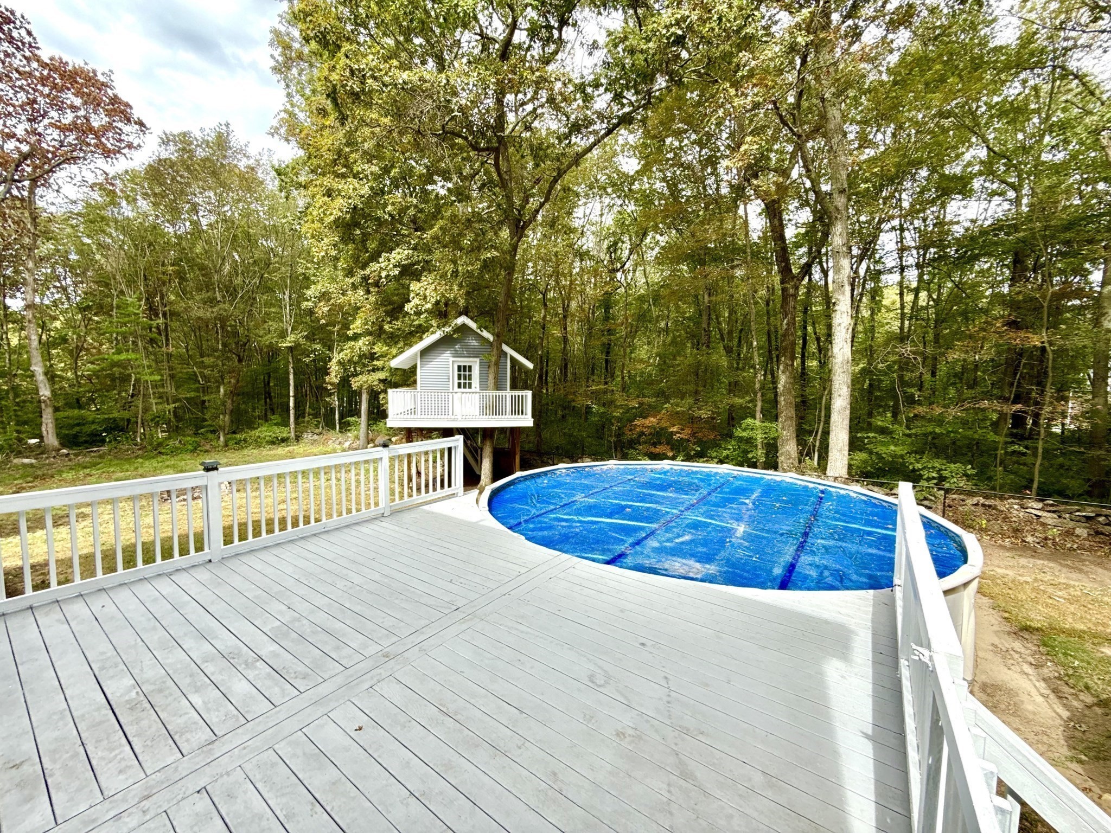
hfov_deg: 102.1
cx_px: 556
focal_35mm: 14
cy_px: 416
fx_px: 449
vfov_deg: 85.7
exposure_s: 1/442
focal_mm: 2.22
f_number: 2.2
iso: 50
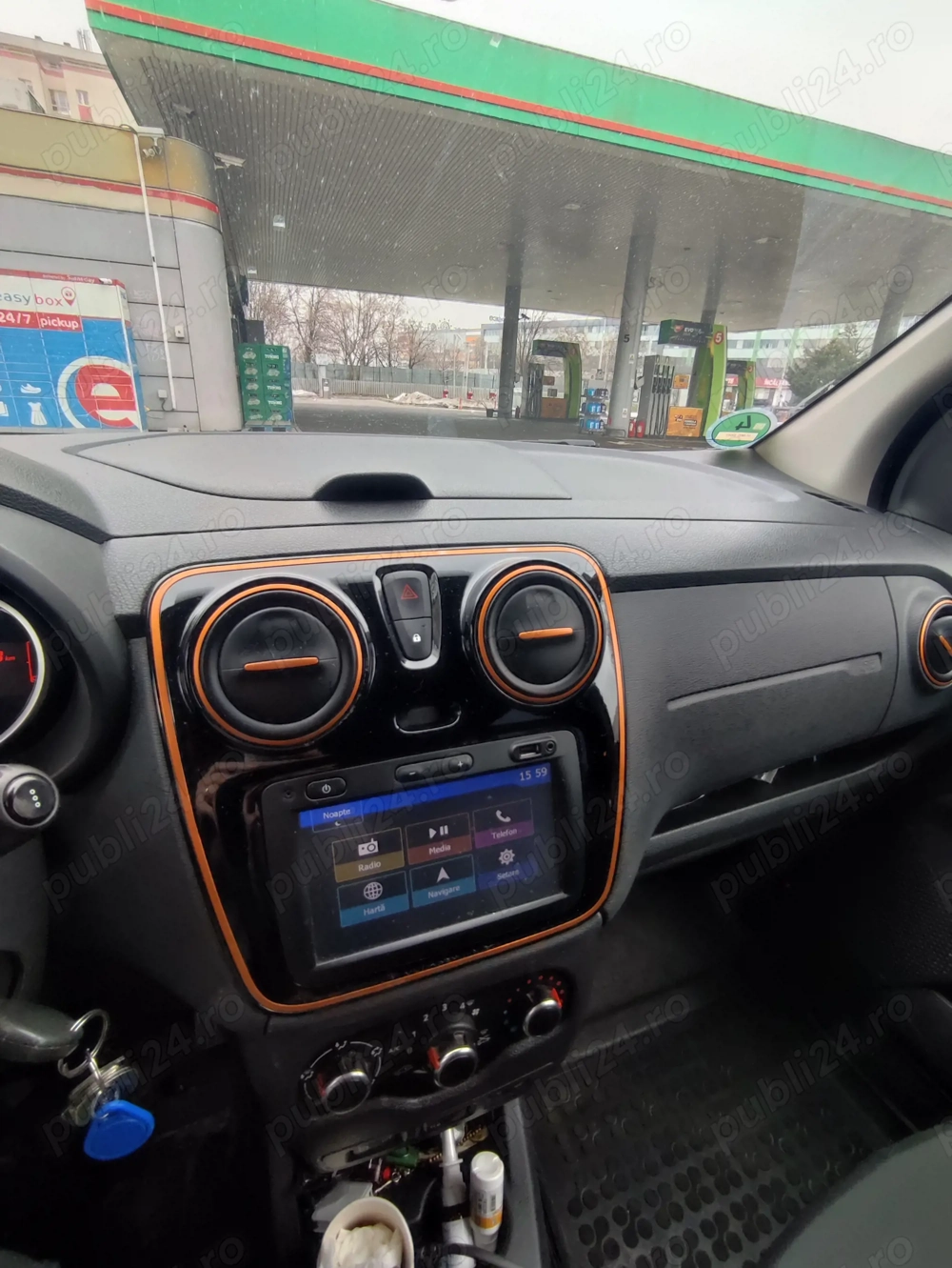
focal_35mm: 16
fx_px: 586
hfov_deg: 78.2
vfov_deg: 94.5
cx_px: 476
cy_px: 634
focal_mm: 1.65
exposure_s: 1/100
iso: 144
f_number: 2.2
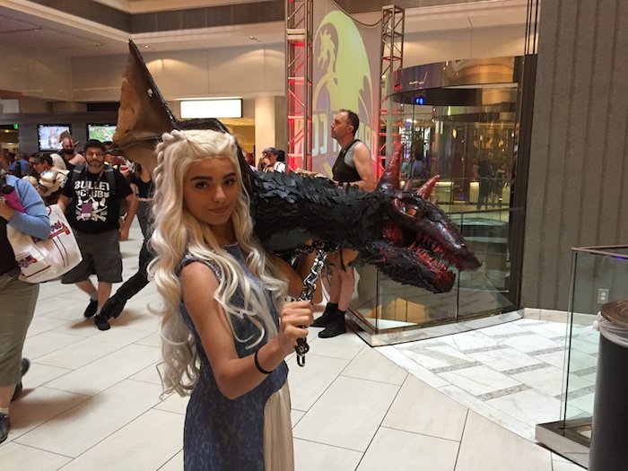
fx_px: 526
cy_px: 236
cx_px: 314
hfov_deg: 61.7
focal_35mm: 29
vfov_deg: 48.2
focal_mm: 4.15
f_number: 2.2
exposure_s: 1/30
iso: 200
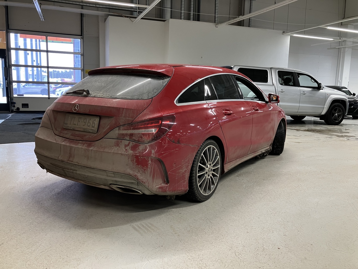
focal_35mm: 28
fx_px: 290
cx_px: 179
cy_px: 134
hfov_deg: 63.4
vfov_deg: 49.7
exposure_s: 1/50
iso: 80
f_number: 1.8
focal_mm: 3.99
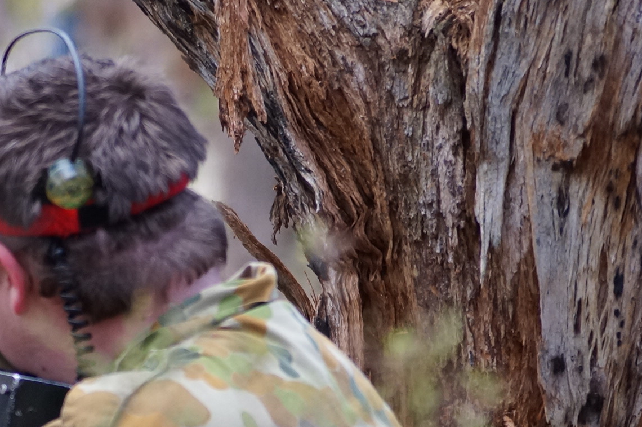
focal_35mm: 644
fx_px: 11470
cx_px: 40
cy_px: 406
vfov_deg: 2.1
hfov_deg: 3.2
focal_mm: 200
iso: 800
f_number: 5.6
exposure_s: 1/320
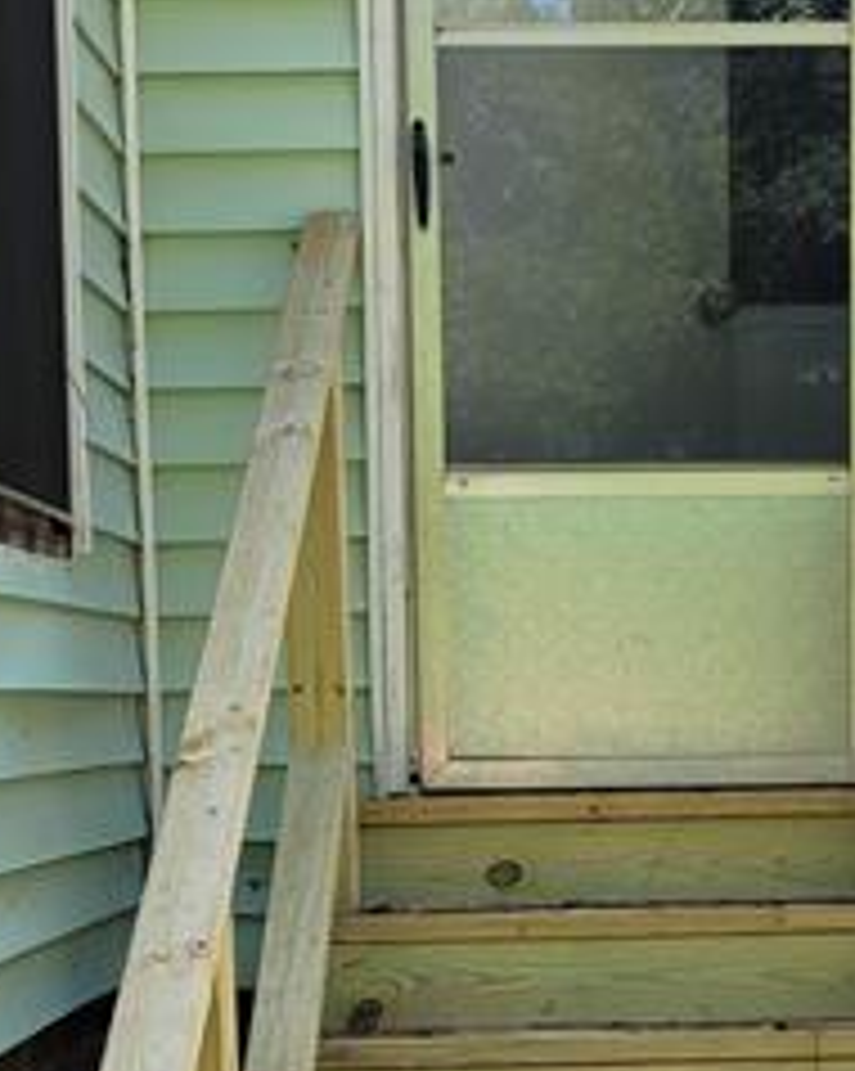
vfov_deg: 22.4
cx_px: 648
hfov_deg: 18.6
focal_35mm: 82
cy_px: 1071
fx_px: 2597
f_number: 1.8
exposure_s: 1/394
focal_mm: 5.4
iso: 40
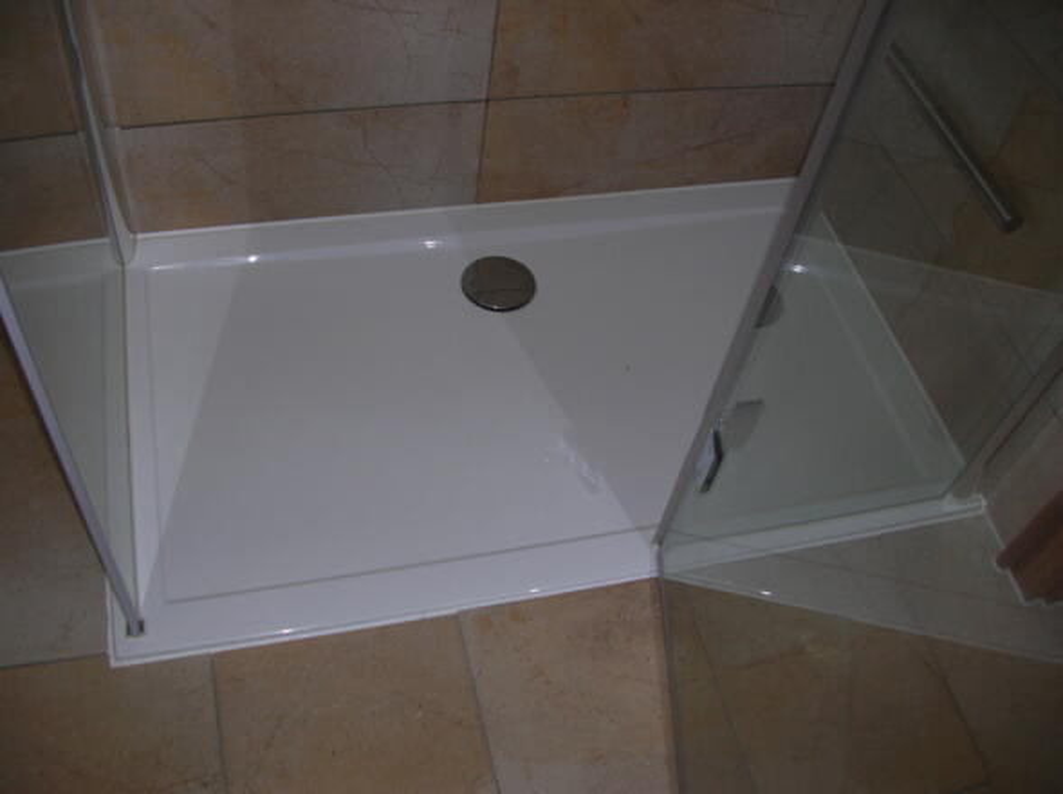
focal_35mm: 35
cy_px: 397
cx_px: 532
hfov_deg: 52.7
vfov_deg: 40.6
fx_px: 1073
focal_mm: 5.8
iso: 50
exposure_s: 1/60.1
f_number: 2.8
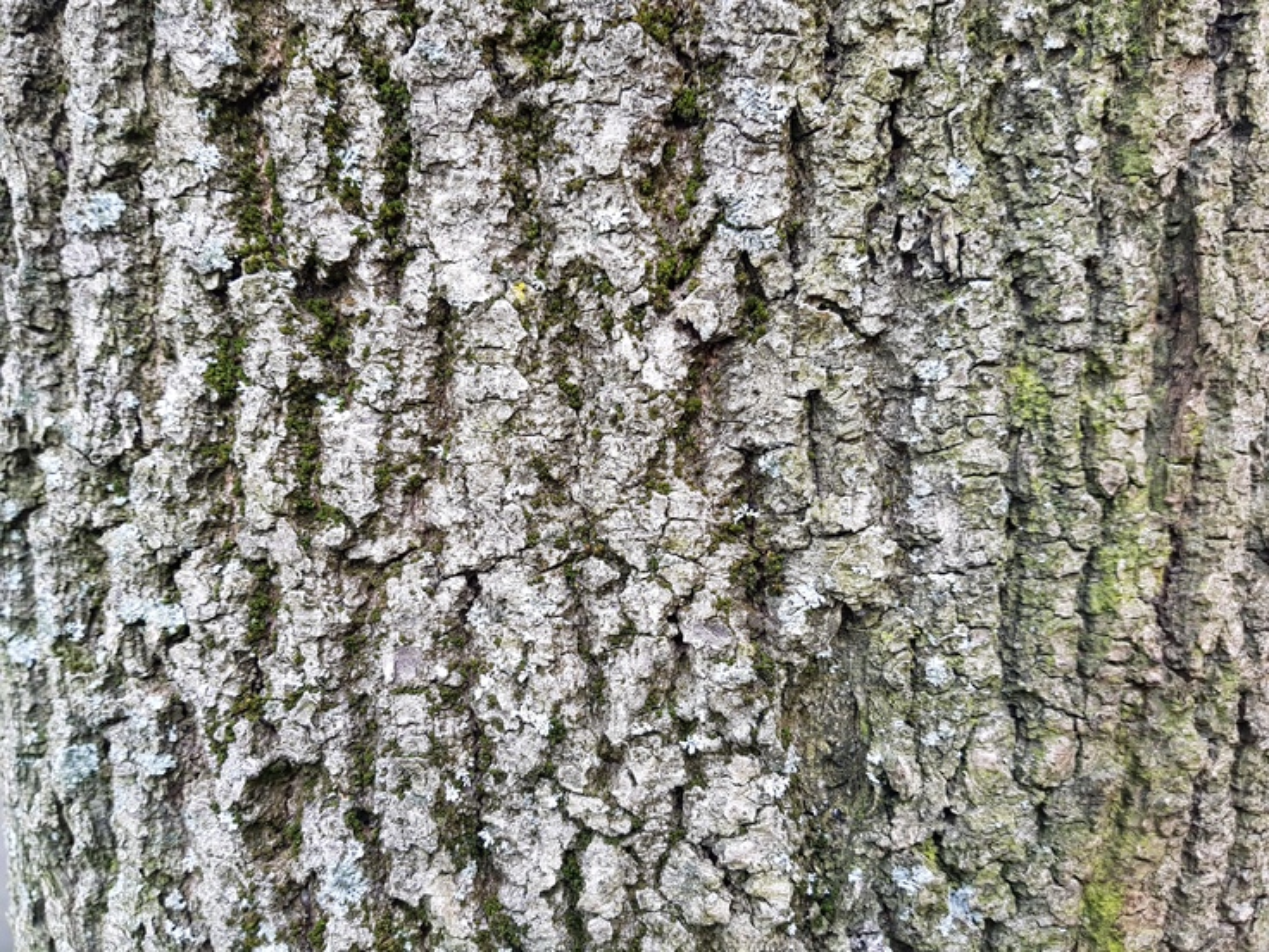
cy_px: 476
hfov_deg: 67.3
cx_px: 634
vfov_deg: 53.1
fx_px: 953
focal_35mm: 26
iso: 80
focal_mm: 4.2
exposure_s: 1/50
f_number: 1.7
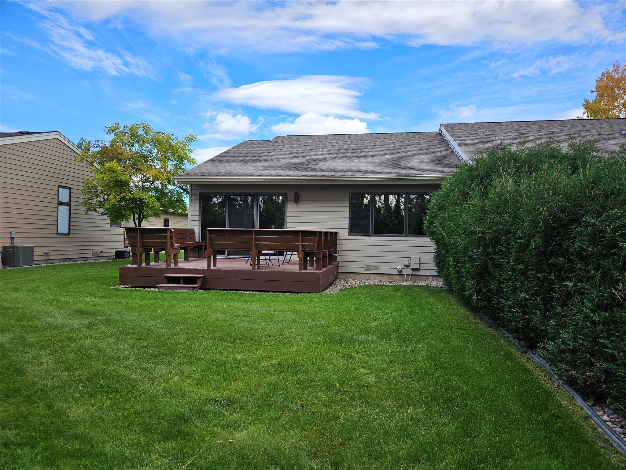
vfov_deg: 58.9
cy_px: 235
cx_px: 313
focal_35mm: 23
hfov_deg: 73.9
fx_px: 416
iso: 40
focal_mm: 5.4
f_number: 1.8
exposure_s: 1/1245
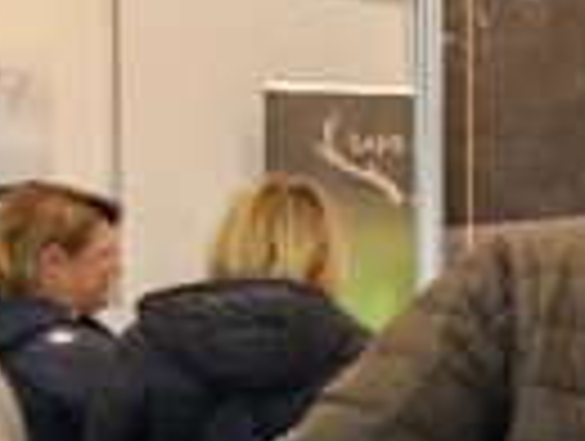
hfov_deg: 16.1
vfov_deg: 14.9
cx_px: 1116
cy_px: 324
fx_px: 1676
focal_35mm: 99
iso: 800
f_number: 1.7
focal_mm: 6.3
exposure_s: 1/100
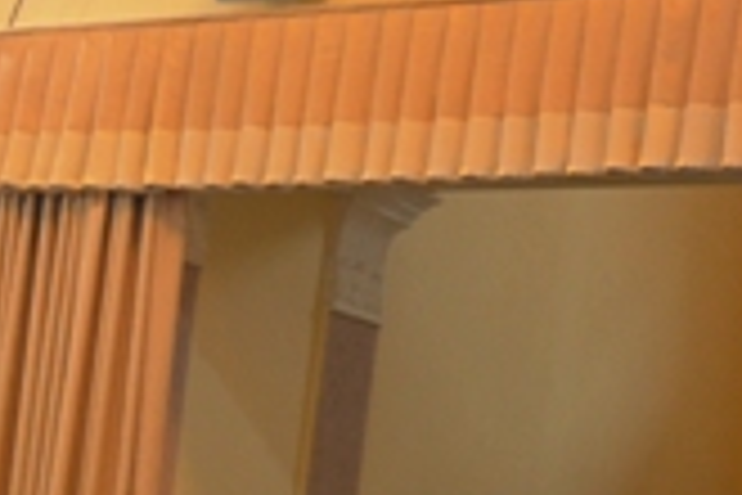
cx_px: -351
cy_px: 866
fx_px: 2638
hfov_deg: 14.9
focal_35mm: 128
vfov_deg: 10.2
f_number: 4
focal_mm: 22
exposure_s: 1/60
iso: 640
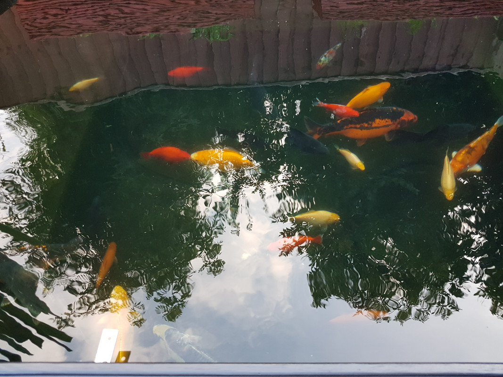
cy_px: 188
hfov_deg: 67.3
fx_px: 378
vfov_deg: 53.1
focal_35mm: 26
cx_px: 252
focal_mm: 4.2
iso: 160
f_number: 1.7
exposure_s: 1/100
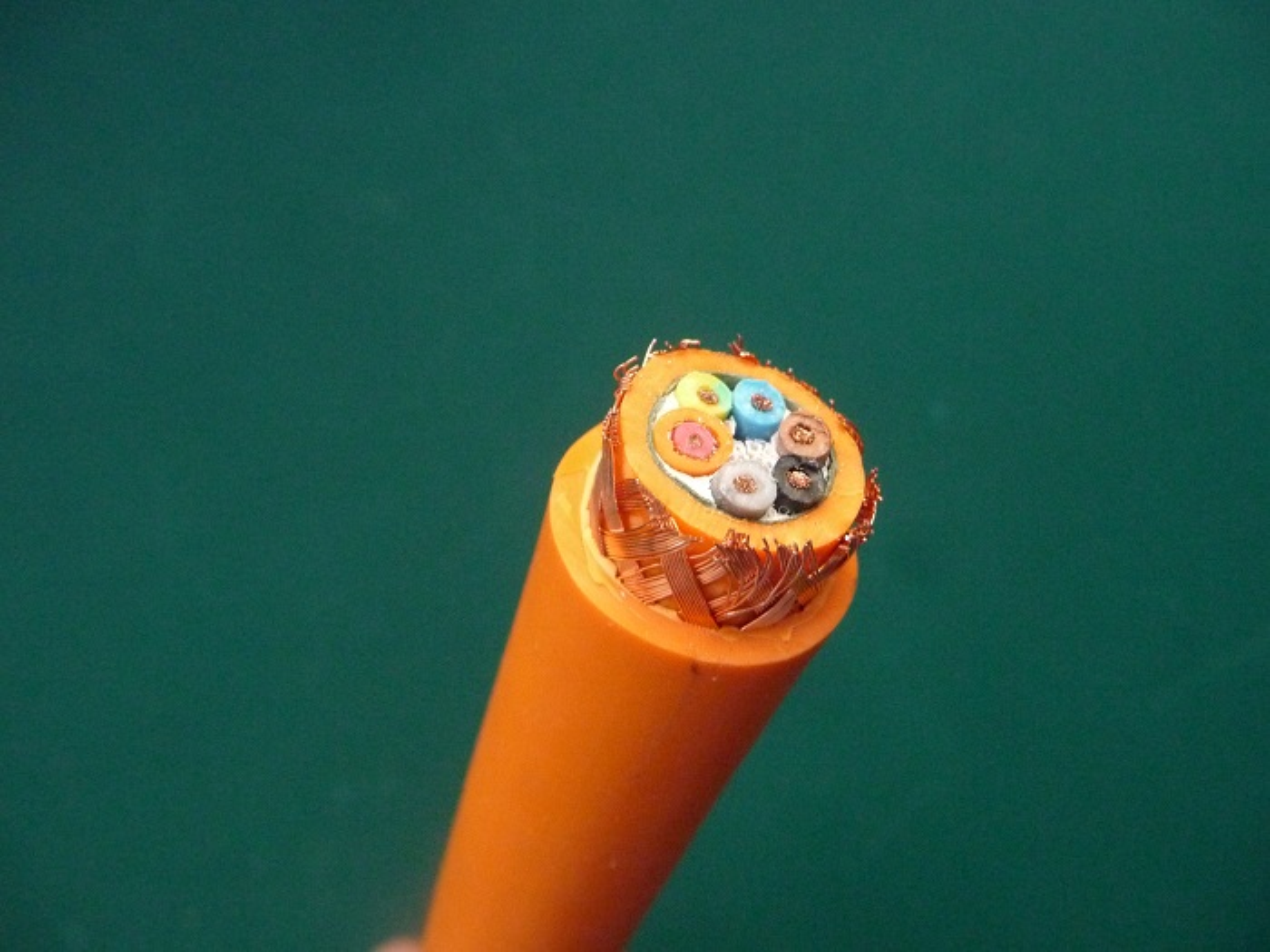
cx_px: 635
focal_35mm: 30
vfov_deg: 46.8
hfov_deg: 60.0
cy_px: 476
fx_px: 1101
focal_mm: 5
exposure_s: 1/60
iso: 640
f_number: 3.4
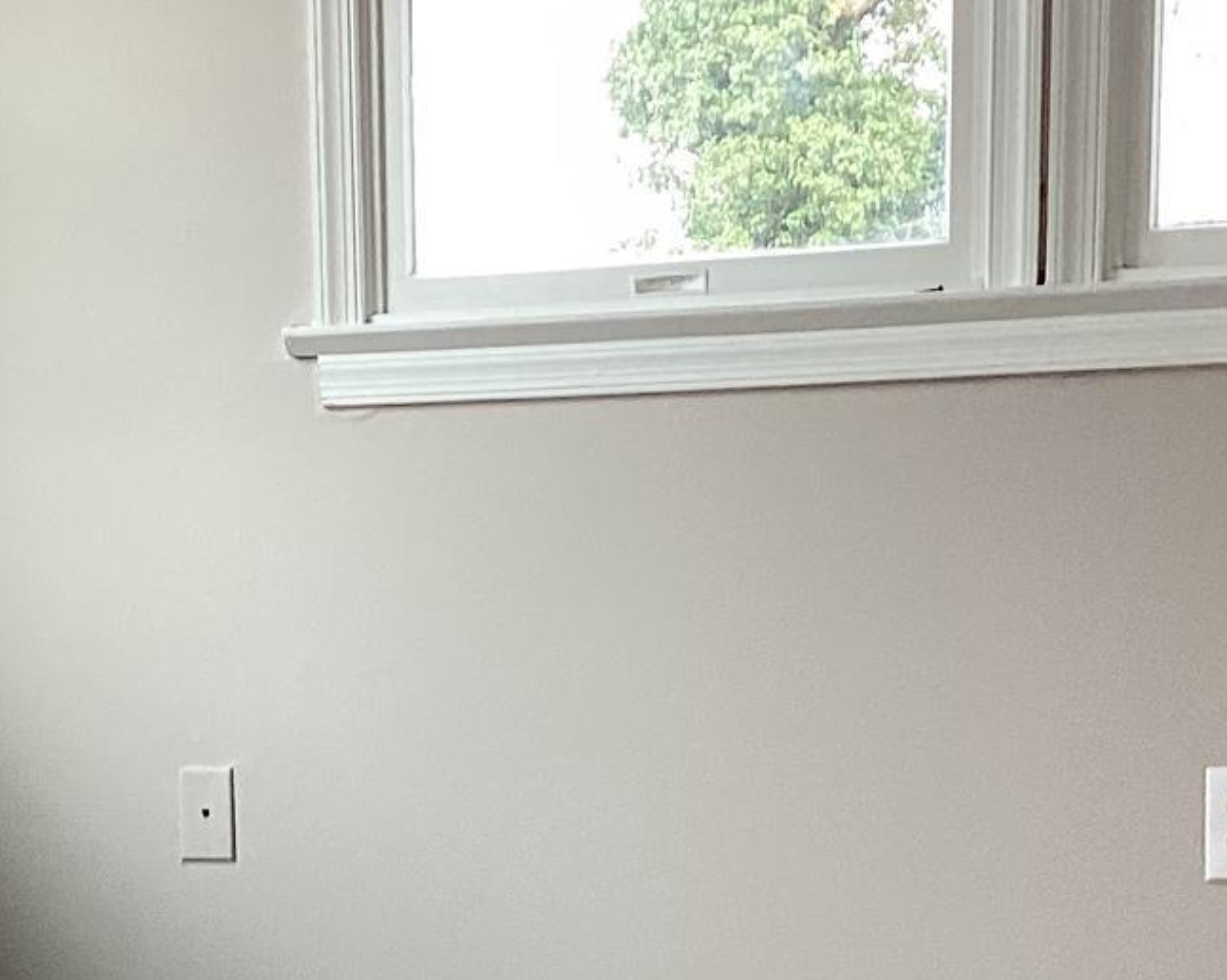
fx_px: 3484
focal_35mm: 96
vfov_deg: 15.3
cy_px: 1242
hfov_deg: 19.8
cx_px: 245
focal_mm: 3.3
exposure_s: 1/50
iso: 64
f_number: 2.4
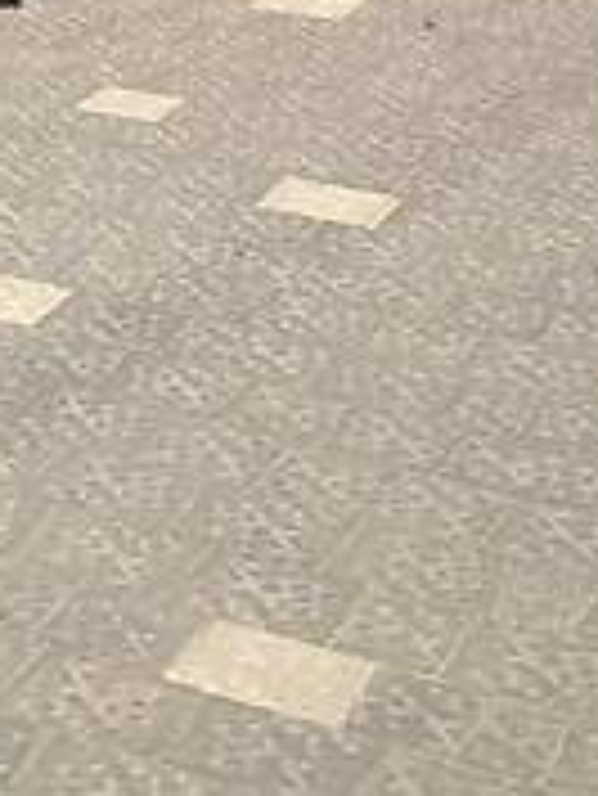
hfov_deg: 13.0
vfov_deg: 15.7
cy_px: -513
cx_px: -54
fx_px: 2577
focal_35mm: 112
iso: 50
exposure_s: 1/1153
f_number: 2.4
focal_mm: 4.1
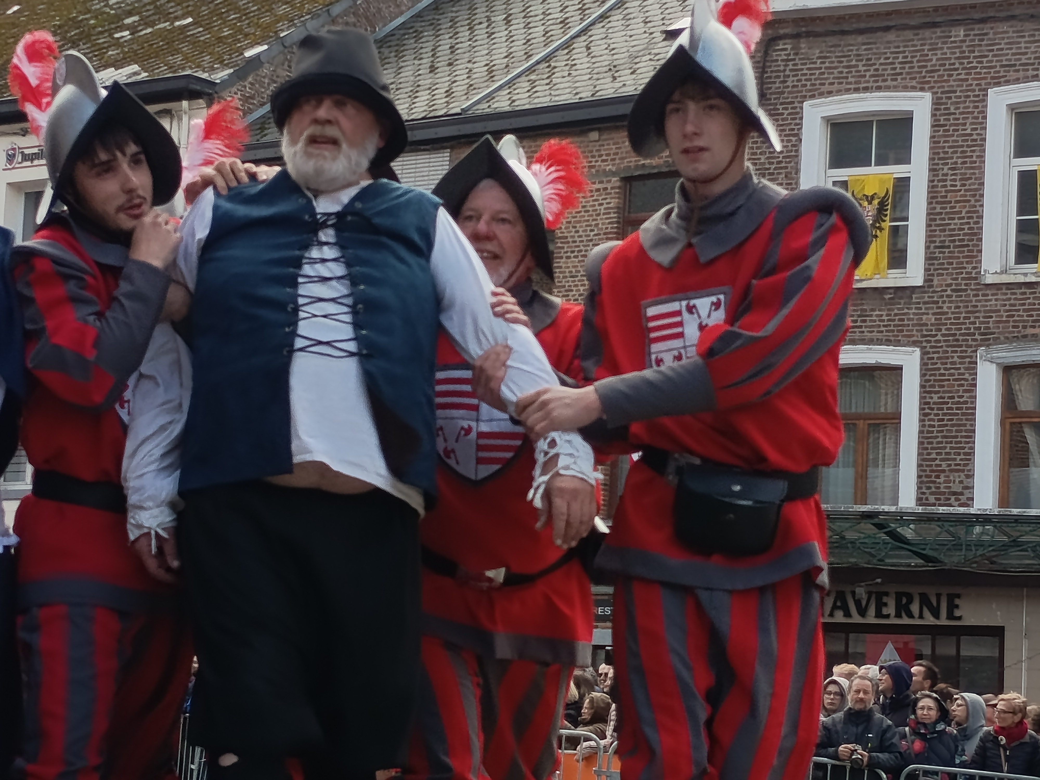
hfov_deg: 19.4
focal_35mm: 101
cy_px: 390
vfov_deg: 14.6
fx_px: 3034
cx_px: 520
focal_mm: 5.27
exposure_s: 1/153
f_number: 1.7
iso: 50
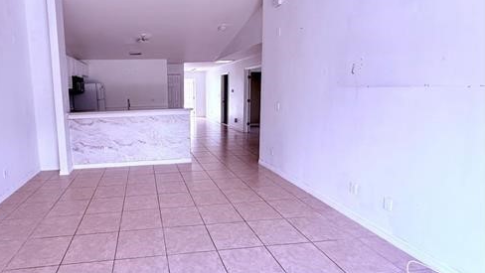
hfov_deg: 84.2
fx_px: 257
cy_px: 123
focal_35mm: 20
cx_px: 170
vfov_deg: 55.8
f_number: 2.2
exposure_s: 1/99
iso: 100
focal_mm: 2.22
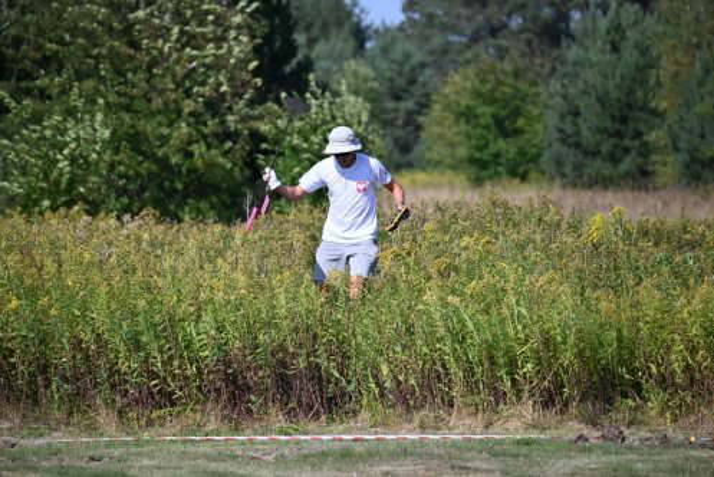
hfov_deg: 6.4
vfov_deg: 4.3
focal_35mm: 320
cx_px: 357
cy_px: 238
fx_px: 6350
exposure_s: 1/3200
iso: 640
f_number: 7.1
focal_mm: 320
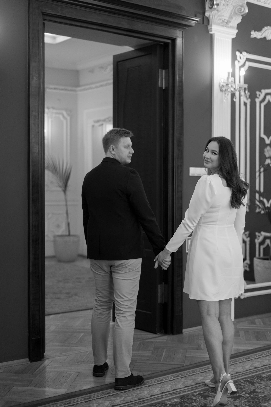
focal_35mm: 50
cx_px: 136
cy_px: 204
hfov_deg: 27.0
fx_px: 565
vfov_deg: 39.6
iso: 640
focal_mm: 50
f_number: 1.8
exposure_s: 1/320
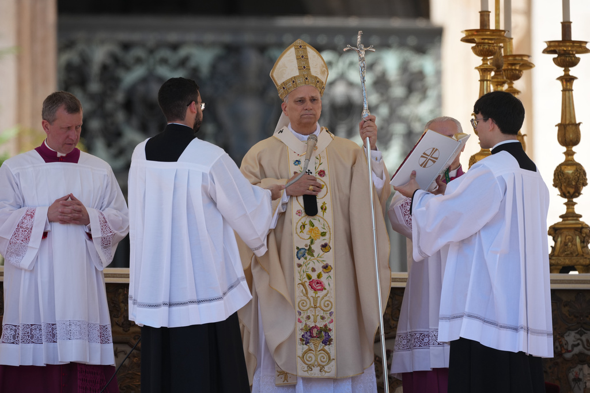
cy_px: 196
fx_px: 9830
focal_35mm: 600
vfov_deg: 2.3
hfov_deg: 3.4
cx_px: 295
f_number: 5.6
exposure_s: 1/1250
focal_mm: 600
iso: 500
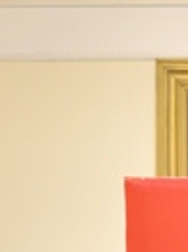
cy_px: 481
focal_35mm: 178
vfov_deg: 10.4
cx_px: 529
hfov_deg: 7.5
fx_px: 1293
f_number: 6.3
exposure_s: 1/100
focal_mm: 30
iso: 1000
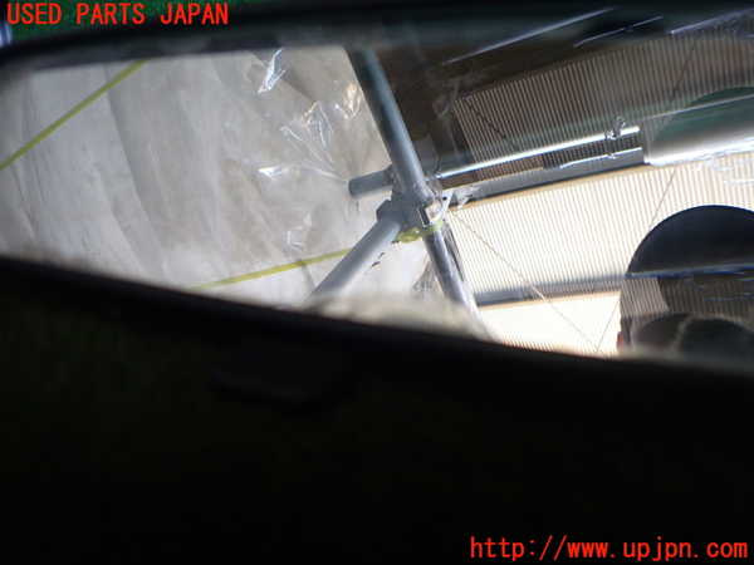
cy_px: 282
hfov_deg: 69.4
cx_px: 377
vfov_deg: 54.9
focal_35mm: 25
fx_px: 545
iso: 200
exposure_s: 1/100
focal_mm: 4.5
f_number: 2
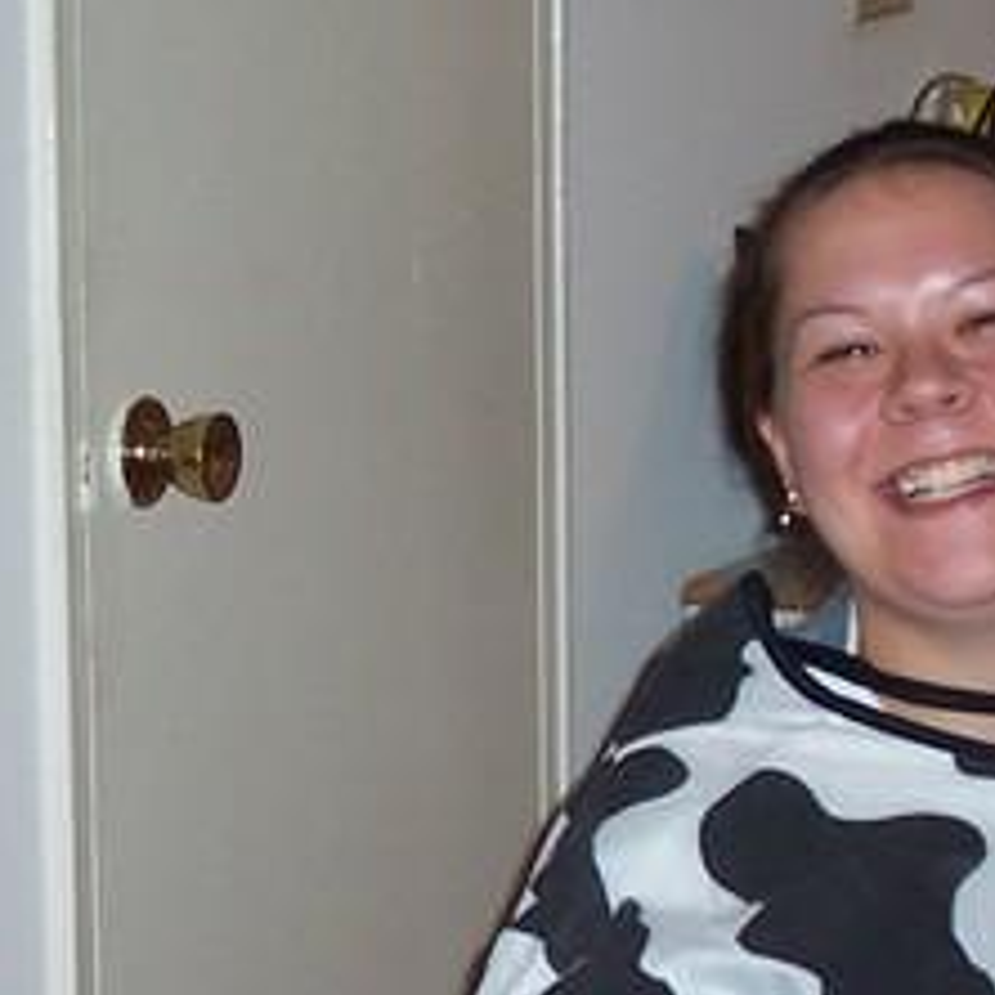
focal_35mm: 145
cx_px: 448
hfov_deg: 12.0
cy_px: 569
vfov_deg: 12.0
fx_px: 4715
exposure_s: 1/60
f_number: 3.4
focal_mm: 8.6
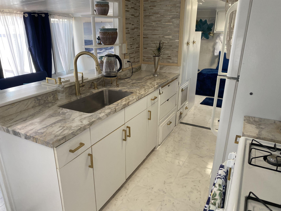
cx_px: 140
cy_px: 106
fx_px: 211
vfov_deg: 53.1
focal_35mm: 26
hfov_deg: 67.3
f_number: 1.8
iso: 125
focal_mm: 4.25
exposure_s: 1/121
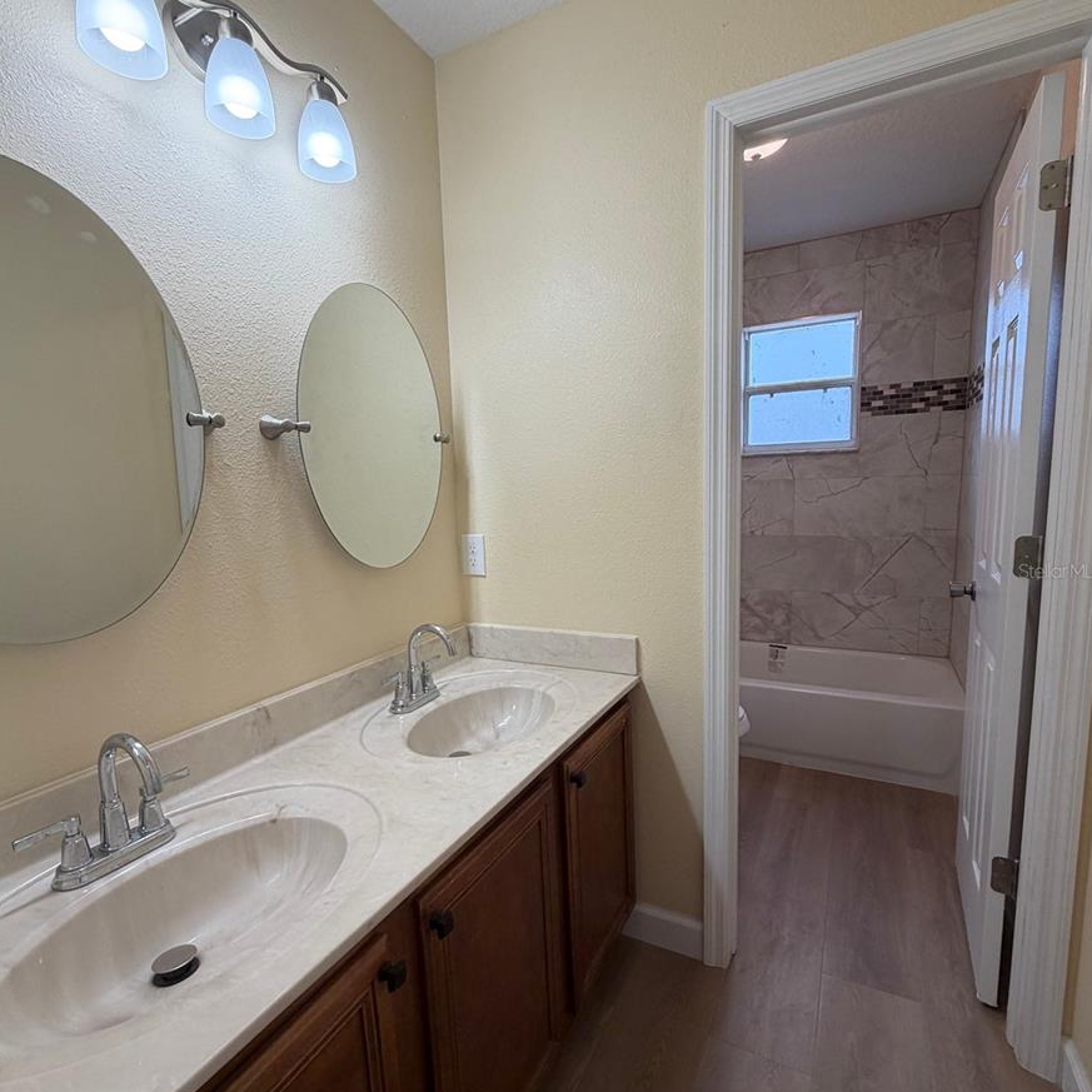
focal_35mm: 17
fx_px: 607
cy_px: 570
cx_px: 544
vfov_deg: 83.9
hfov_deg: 84.0
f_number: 2.2
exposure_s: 1/120
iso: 80
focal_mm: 2.22
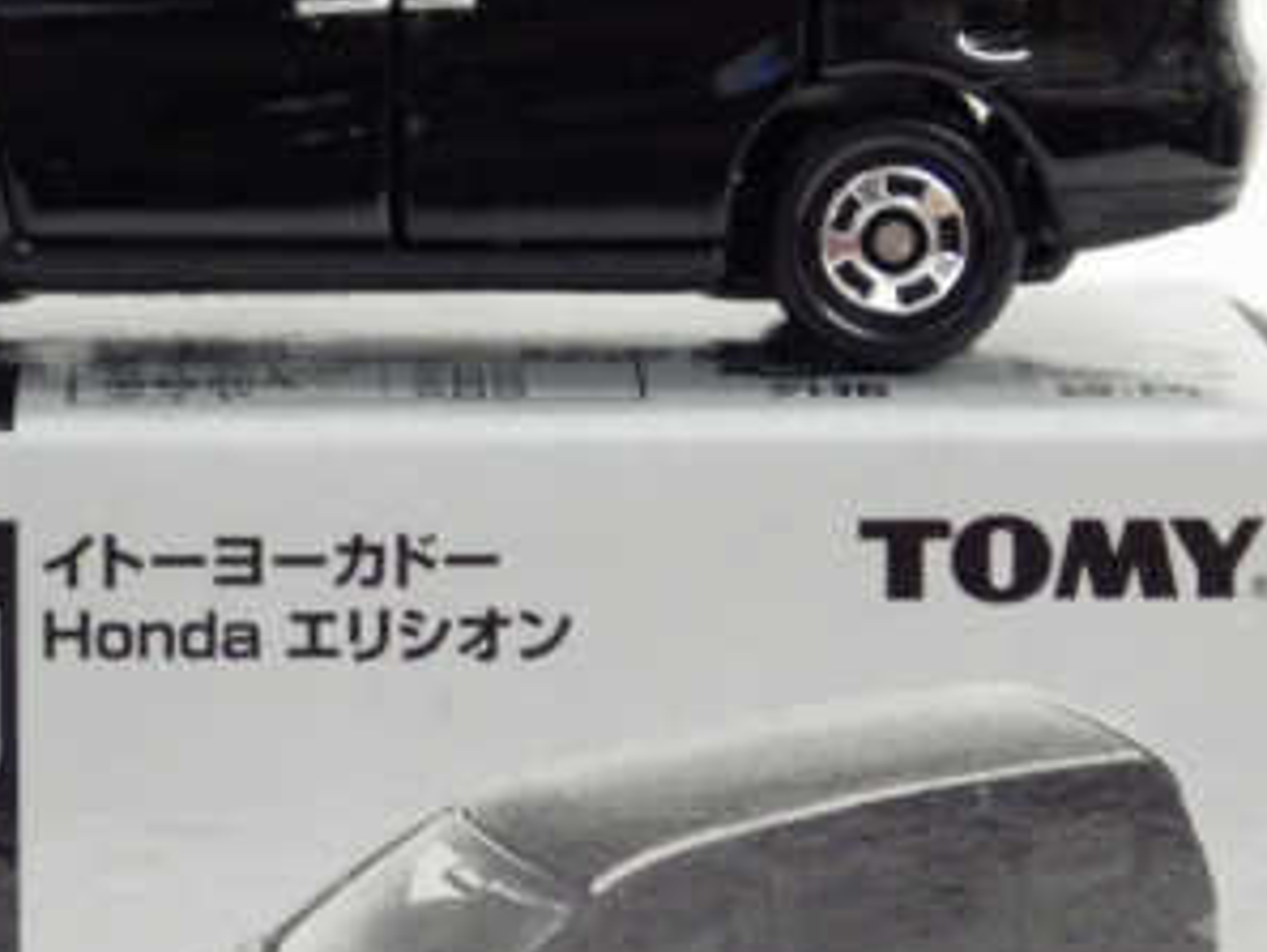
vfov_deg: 6.7
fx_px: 8129
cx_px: 247
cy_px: 431
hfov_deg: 8.9
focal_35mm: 222
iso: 1000
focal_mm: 18.4
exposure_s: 1/30
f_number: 4.6
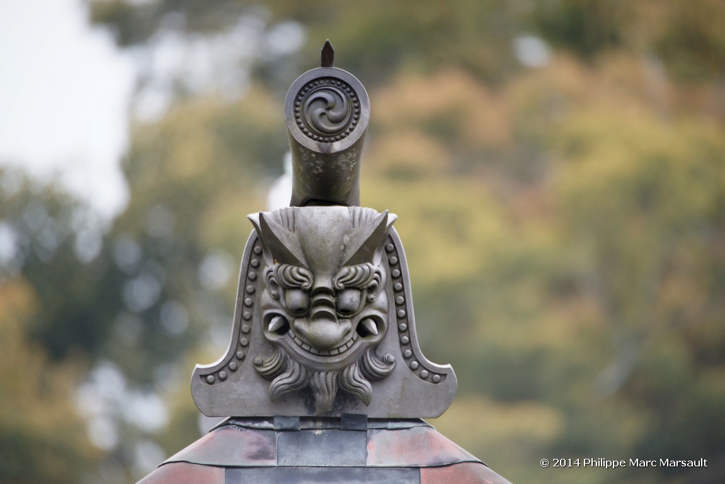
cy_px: 242
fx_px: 10071
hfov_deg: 4.1
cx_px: 362
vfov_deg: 2.8
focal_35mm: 500
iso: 400
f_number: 6.3
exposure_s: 1/200
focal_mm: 500
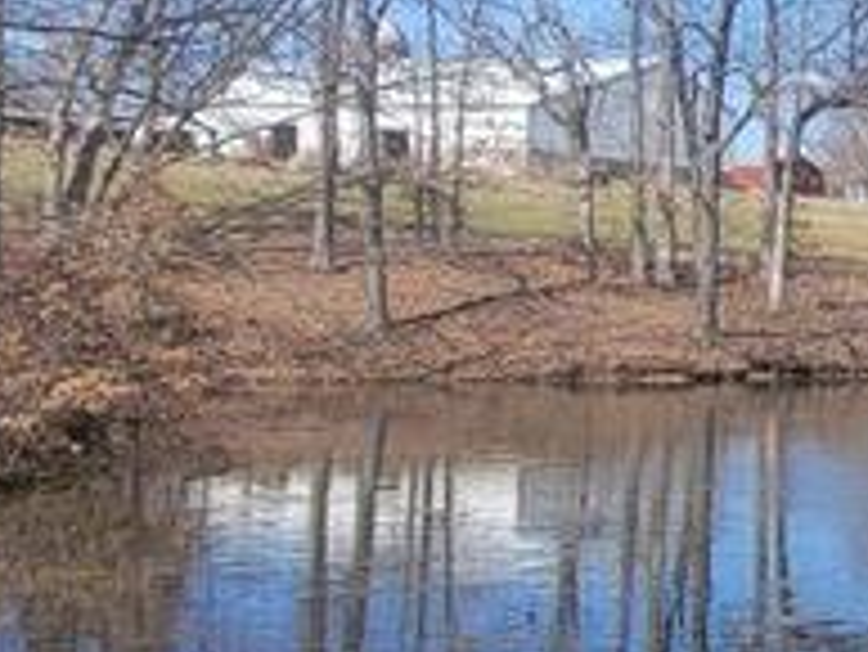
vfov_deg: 21.3
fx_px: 1731
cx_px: 1516
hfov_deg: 20.7
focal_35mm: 69
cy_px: 274
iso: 50
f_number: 2.2
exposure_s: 1/1114
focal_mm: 2.2
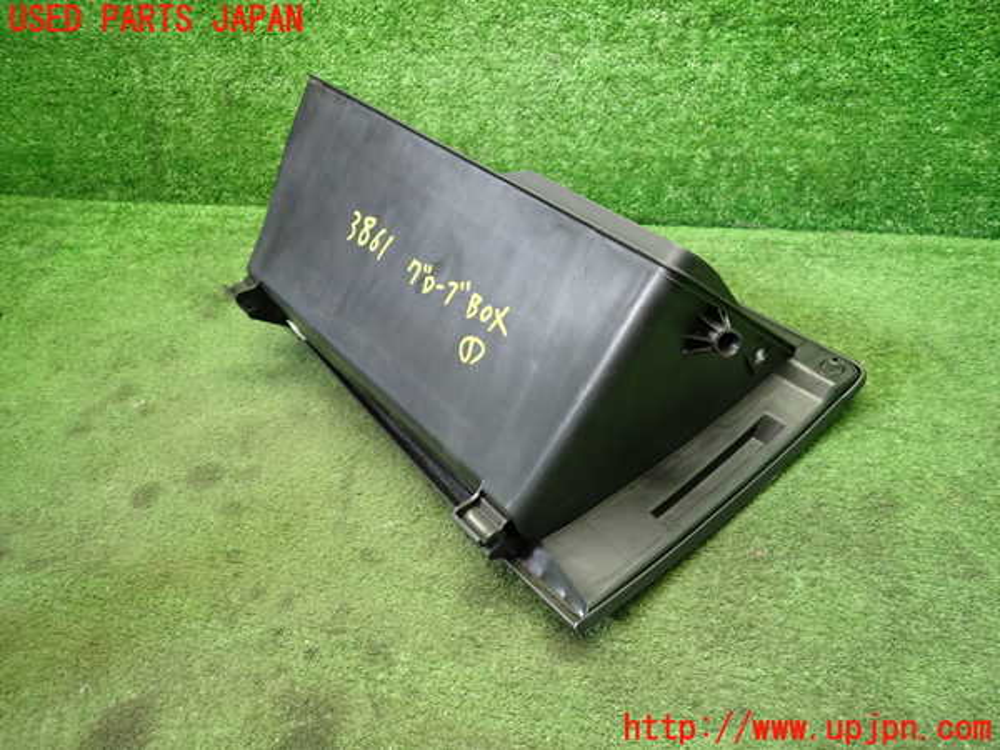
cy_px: 375
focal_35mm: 25
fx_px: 722
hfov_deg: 69.4
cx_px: 500
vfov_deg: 54.9
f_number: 2
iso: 320
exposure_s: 1/30
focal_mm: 4.5
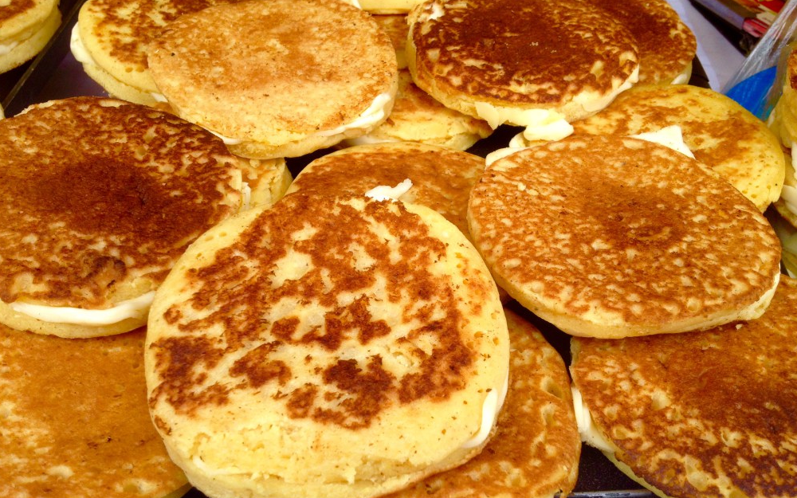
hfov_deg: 51.5
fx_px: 825
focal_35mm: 38
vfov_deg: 33.6
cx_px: 397
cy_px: 265
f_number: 2.4
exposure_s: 1/428
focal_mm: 4.28
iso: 50
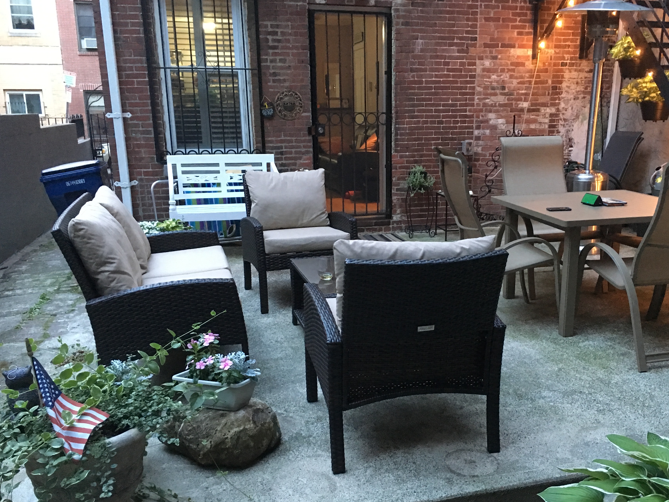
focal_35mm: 34
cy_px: 281
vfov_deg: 41.7
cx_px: 384
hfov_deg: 53.8
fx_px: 657
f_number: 2.2
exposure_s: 1/15
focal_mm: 4.15
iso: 250
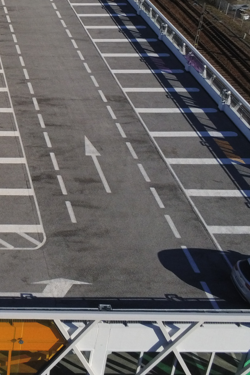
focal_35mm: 60
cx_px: -83
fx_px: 625
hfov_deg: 20.5
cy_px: 74
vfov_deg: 32.5
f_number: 2.4
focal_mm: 4
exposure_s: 1/3846
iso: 159
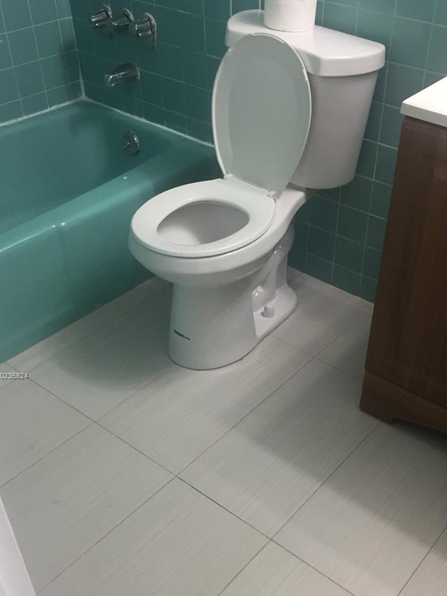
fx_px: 671
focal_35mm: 39
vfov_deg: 47.4
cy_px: 376
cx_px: 269
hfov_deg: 36.7
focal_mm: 4.15
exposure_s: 1/30
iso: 80
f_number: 2.2
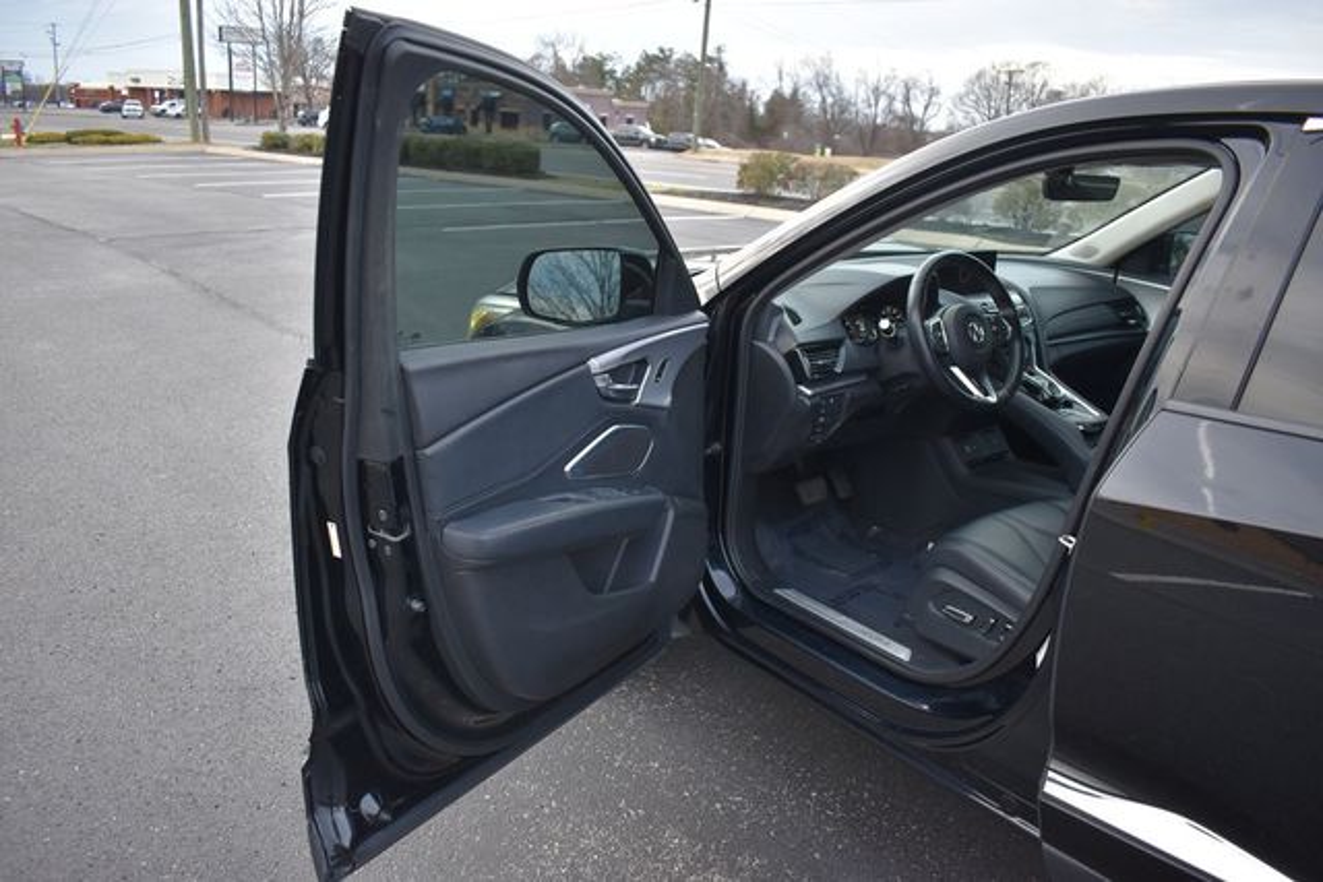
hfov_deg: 67.4
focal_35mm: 27
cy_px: 441
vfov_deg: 48.0
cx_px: 662
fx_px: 992
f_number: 3.5
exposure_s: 1/250
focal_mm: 18
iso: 720
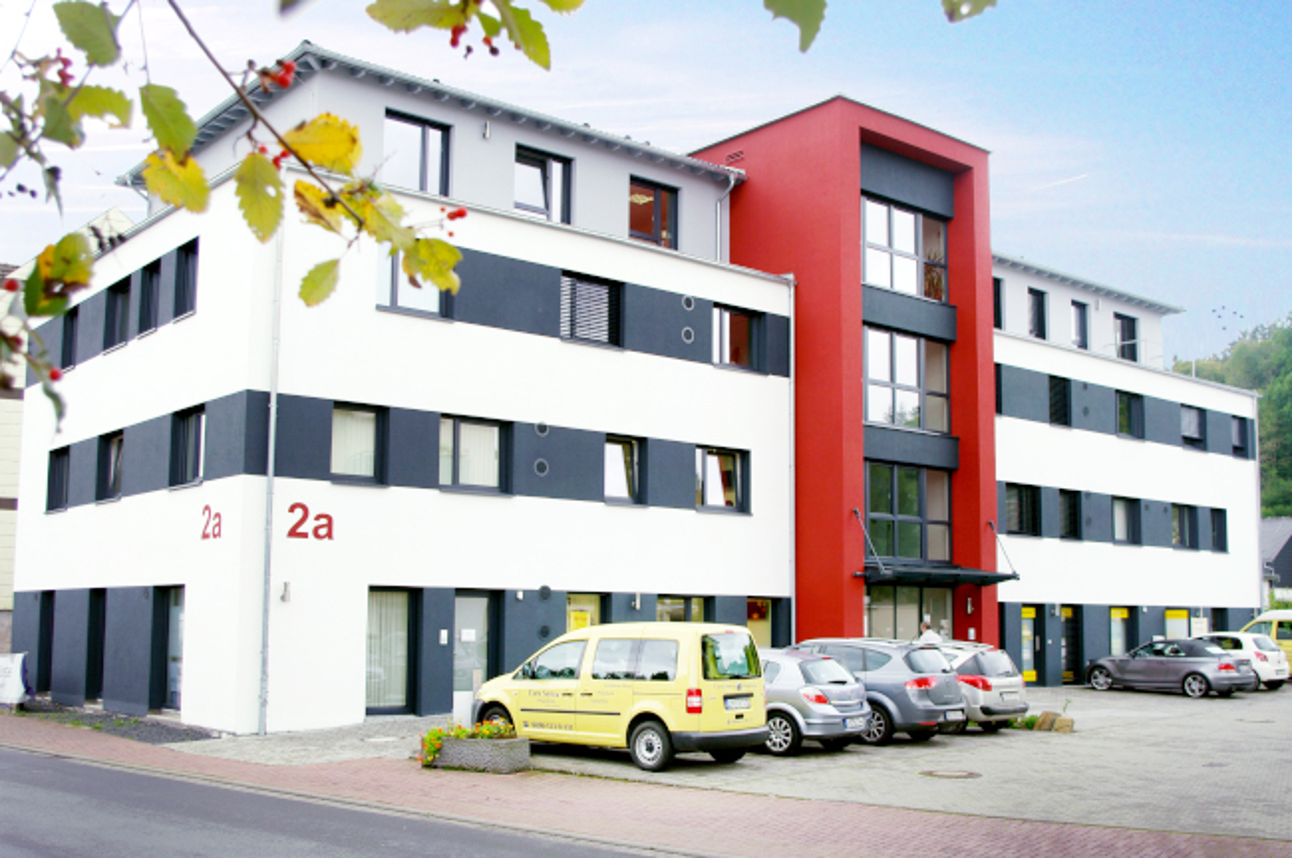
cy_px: 429
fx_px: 1219
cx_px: 646
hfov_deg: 55.8
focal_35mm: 34
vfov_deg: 38.8
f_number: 4.5
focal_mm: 23.13
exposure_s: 1/90
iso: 200
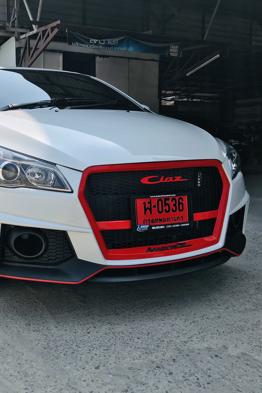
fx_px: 426
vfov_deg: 49.6
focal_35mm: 39
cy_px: 197
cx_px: 71
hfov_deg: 33.6
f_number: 1.8
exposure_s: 1/1709
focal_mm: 3.99
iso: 20
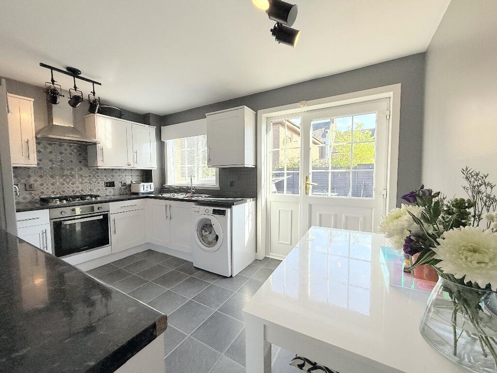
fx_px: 201
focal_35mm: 14
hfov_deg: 102.1
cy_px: 186
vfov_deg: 85.7
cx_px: 248
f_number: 2.2
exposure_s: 1/304
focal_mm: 2.22
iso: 64
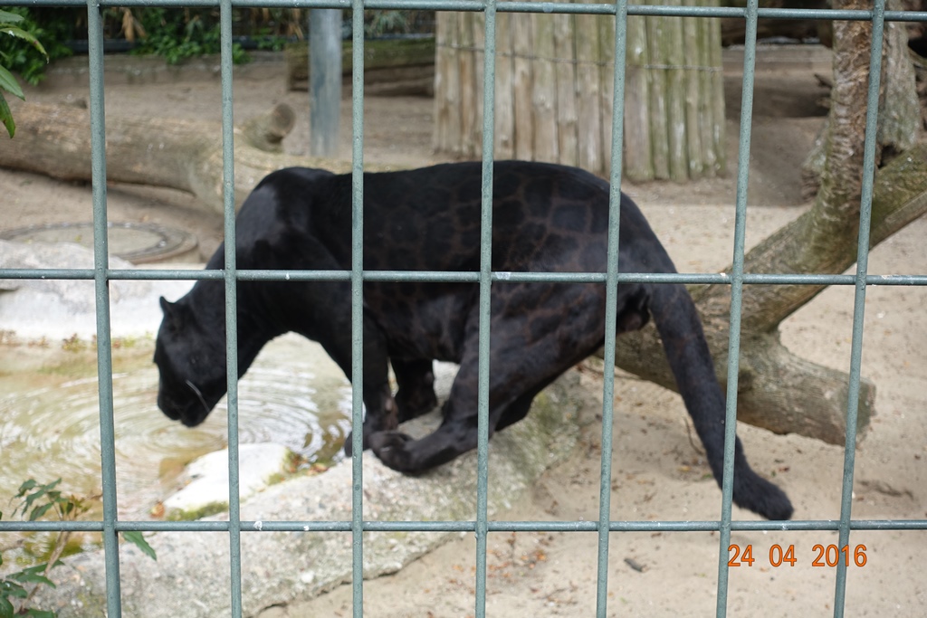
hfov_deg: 28.8
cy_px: 309
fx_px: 1803
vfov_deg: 19.5
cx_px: 464
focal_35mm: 70
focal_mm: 25.7
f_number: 4
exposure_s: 1/125
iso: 125
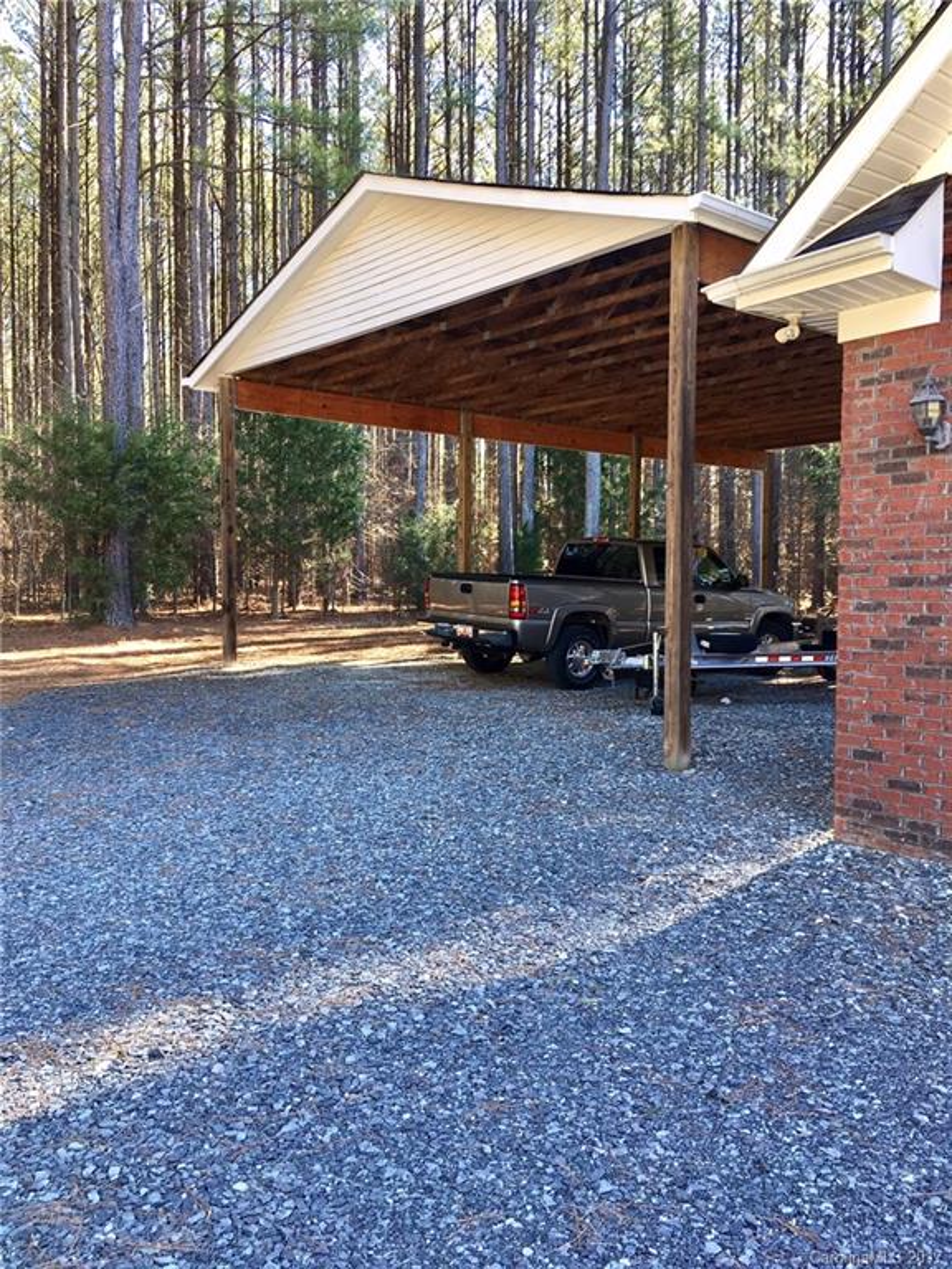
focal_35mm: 29
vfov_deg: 61.7
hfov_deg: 48.2
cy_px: 634
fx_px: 1063
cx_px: 476
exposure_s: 1/60
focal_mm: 4.15
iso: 25
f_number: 2.2
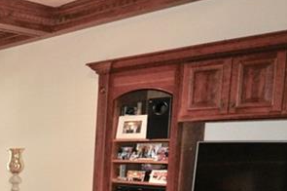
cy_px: 181
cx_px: -112
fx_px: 414
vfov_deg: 25.0
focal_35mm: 52
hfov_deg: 28.8
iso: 800
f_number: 3.5
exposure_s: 1/60
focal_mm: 10
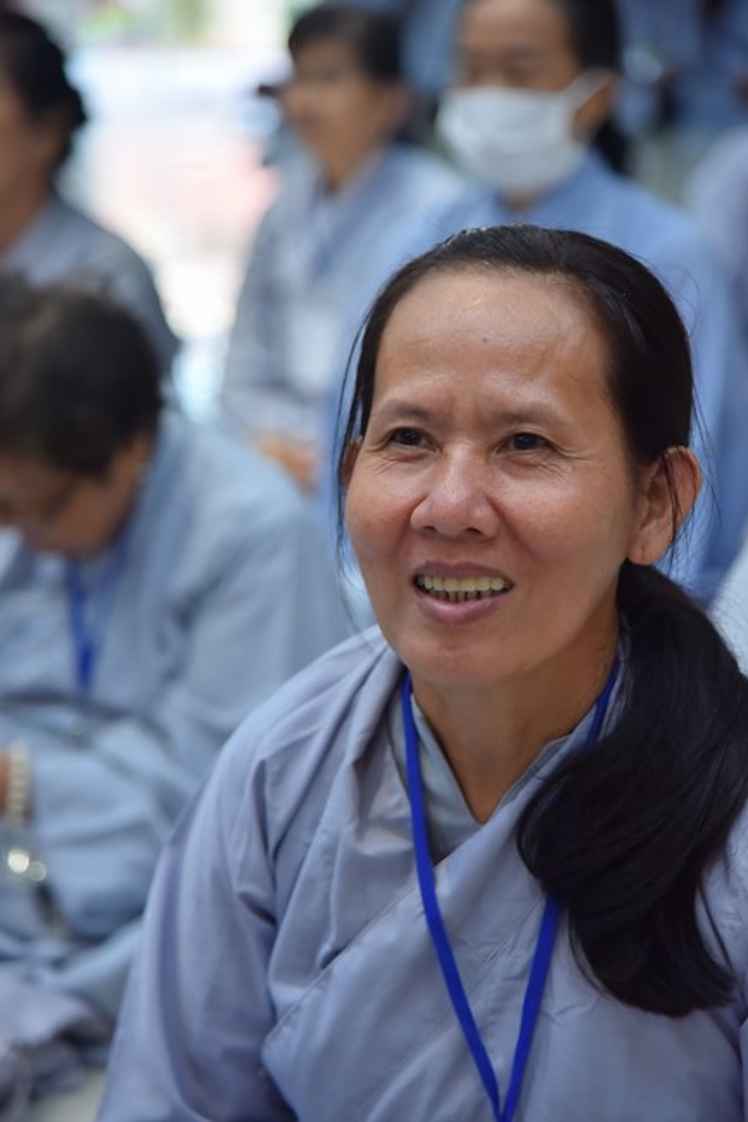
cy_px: 561
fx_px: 3274
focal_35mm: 105
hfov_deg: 13.0
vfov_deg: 19.5
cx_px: 374
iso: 1000
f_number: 4.5
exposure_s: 1/160
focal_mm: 105
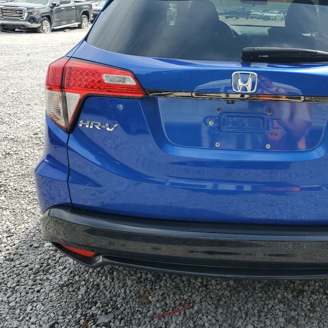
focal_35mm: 38
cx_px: 246
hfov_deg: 42.5
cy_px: 128
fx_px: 407
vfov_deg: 43.6
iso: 50
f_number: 1.5
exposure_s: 1/1667
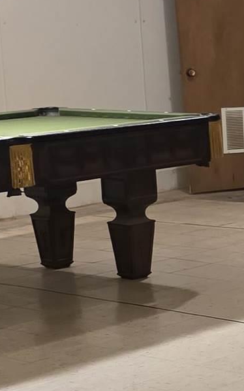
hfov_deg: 9.8
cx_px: 472
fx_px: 1331
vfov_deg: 16.7
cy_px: 252
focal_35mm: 125
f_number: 1.7
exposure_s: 1/120
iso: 640
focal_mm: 6.3
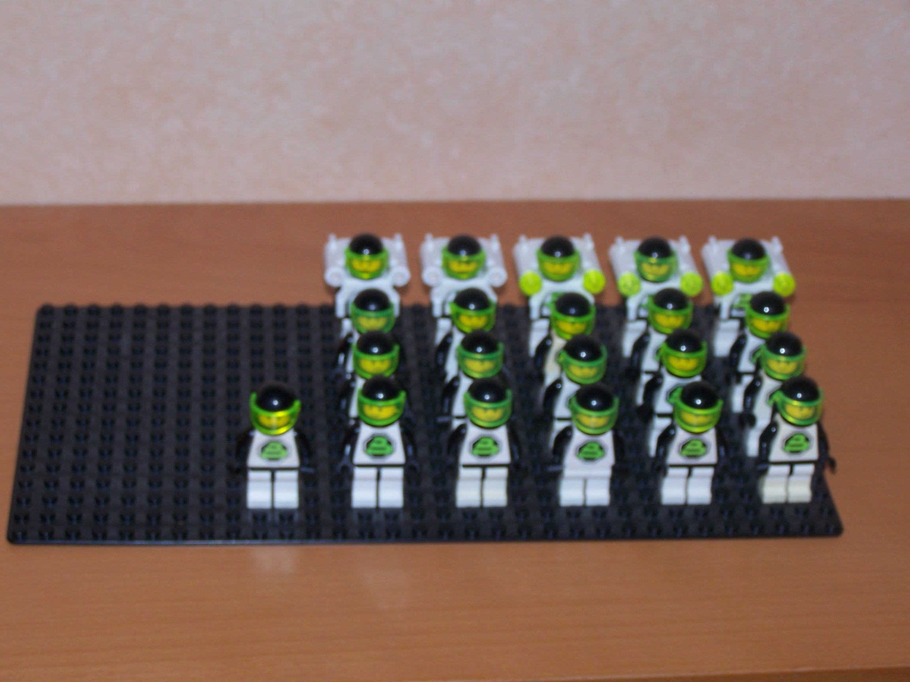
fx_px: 2156
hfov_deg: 23.8
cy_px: 341
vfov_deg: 18.0
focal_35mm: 82
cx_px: 455
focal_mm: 13.7
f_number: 3.2
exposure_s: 1/90
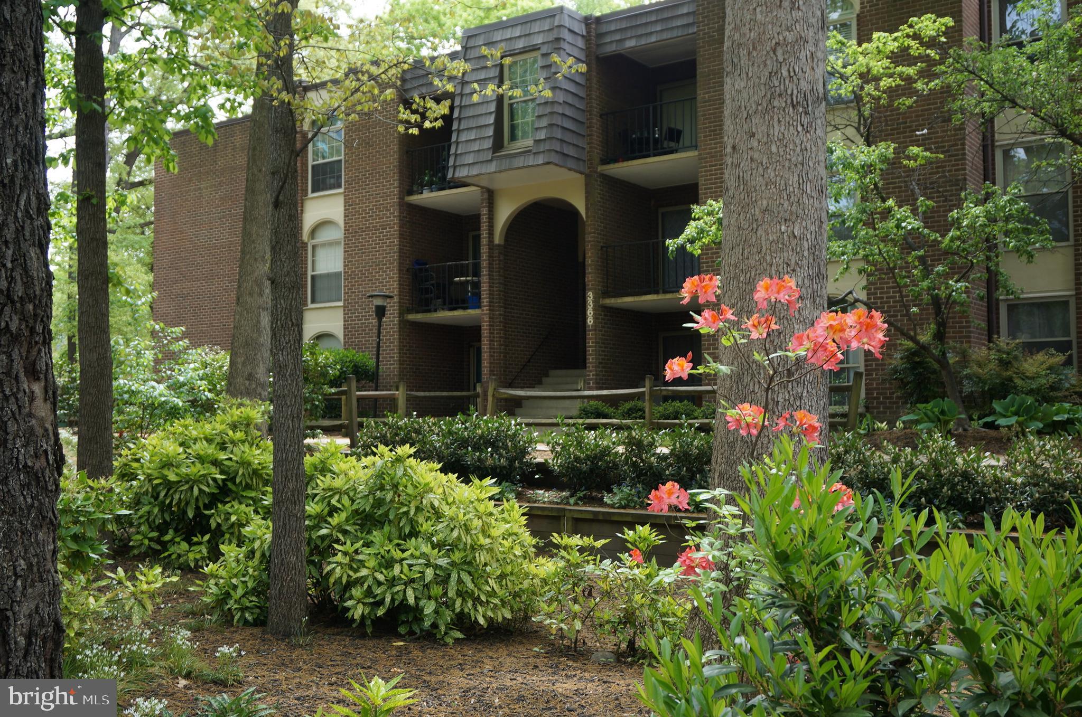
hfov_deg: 51.4
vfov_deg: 35.4
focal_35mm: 38
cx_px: 541
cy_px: 358
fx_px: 1125
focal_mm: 25
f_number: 5.6
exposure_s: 1/80
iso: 100
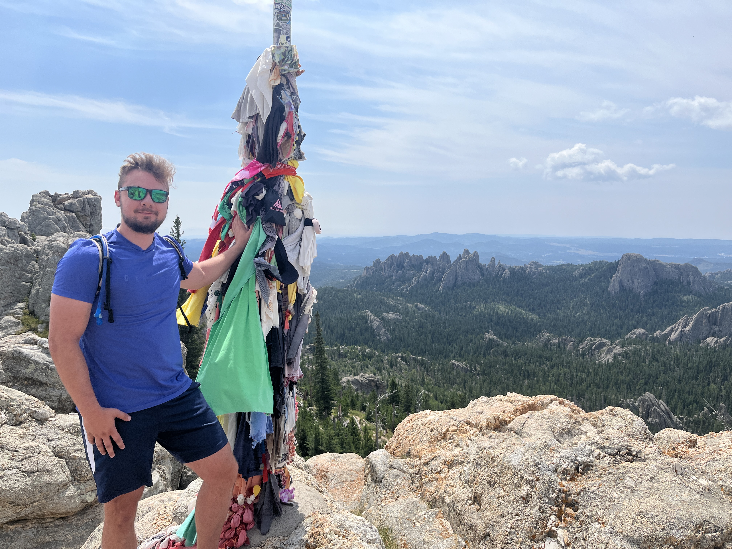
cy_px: 274
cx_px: 366
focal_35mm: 26
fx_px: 550
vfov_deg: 53.1
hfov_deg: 67.3
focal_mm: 5.1
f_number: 1.6
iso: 50
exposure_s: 1/6494
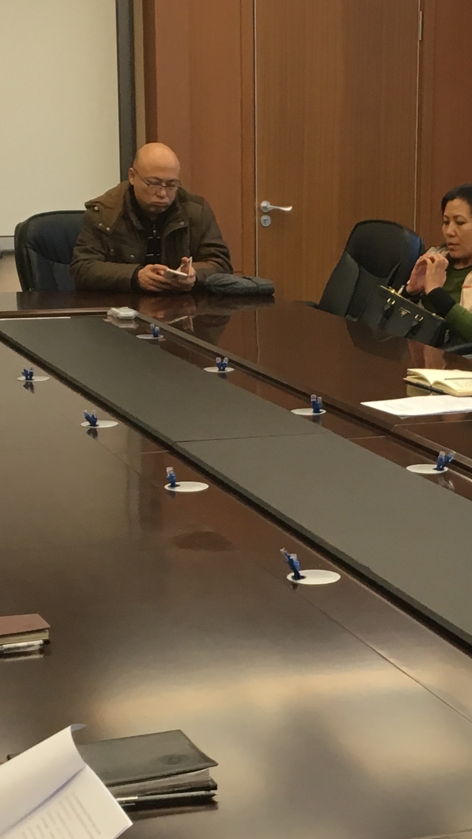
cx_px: 344
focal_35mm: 81
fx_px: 1802
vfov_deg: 26.1
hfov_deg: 14.9
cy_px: 555
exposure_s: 1/33
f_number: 2.2
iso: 40
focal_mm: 4.15
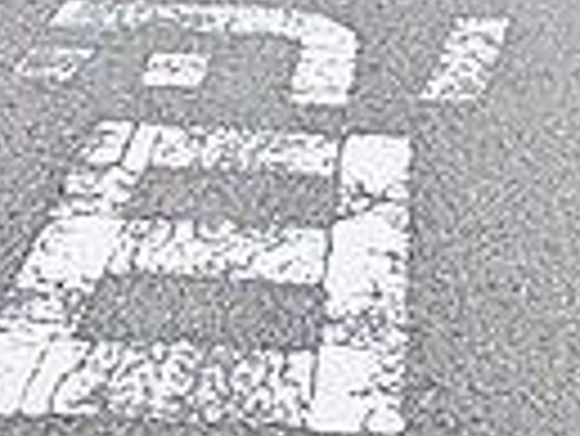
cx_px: 445
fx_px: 1090
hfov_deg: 29.3
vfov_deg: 19.0
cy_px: -274
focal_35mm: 65
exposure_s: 1/324
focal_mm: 1.83
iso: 52
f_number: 2.2
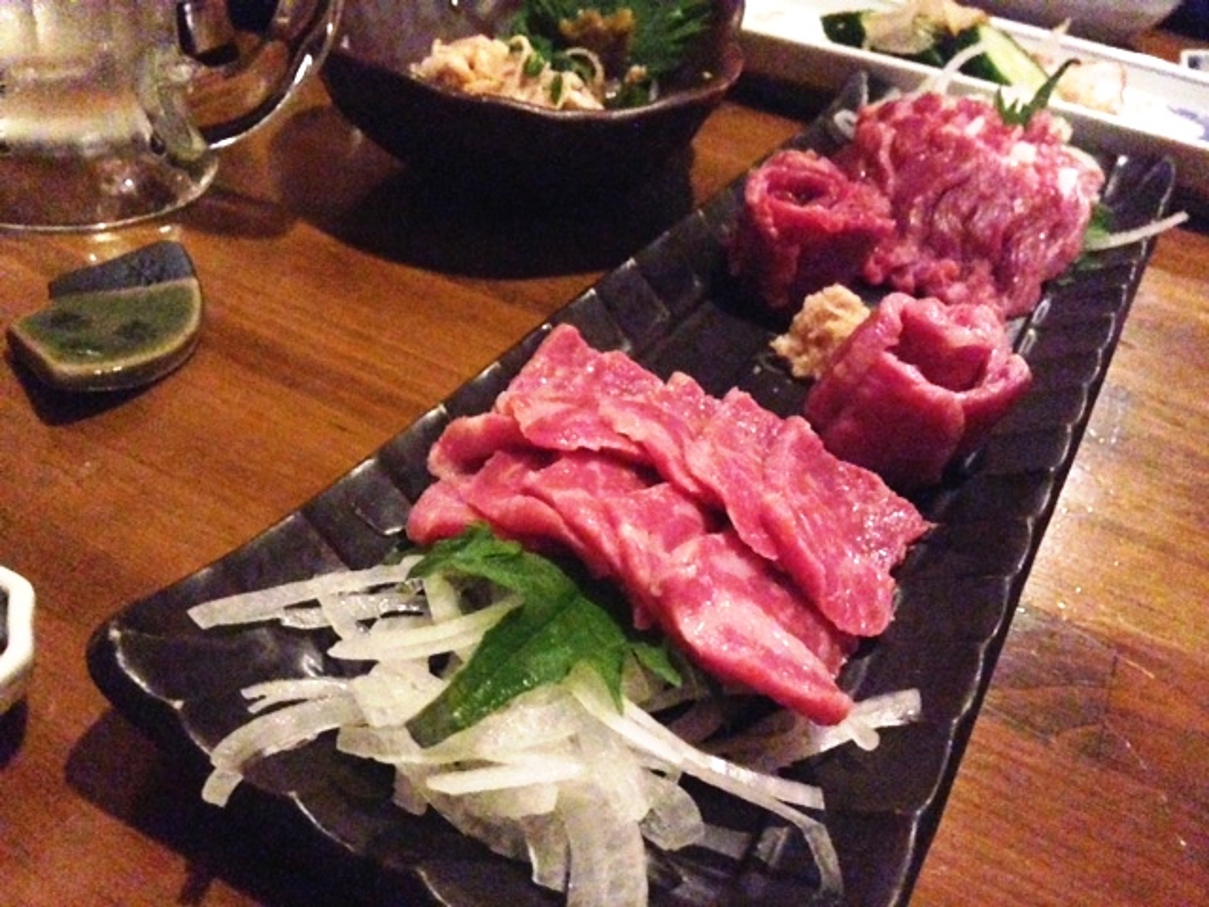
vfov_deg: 42.9
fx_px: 1153
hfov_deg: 55.4
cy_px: 454
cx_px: 604
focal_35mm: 33
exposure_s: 1/15
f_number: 2.4
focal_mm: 4.12
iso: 2000
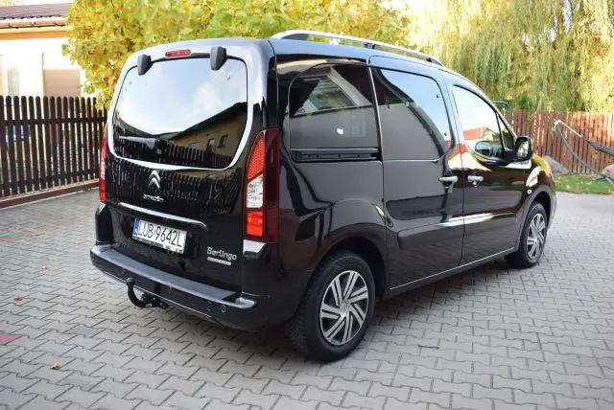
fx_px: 563
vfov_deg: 40.0
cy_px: 205
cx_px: 307
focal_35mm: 33
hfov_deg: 57.2
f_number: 5
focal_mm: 22
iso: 400
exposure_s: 1/125
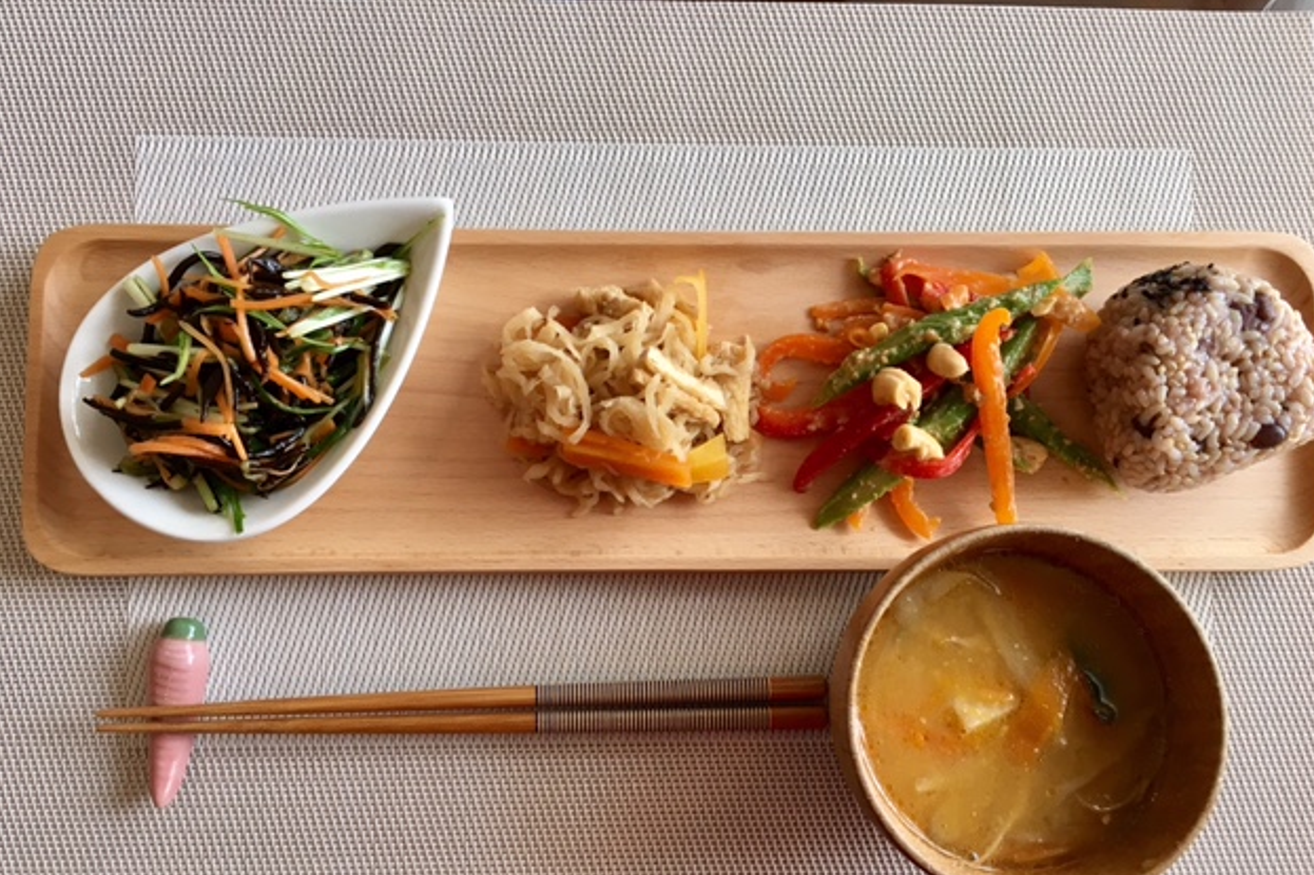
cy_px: 504
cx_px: 662
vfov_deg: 42.2
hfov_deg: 60.3
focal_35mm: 31
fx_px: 1131
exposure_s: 1/30
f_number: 2.2
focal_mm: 4.15
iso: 32
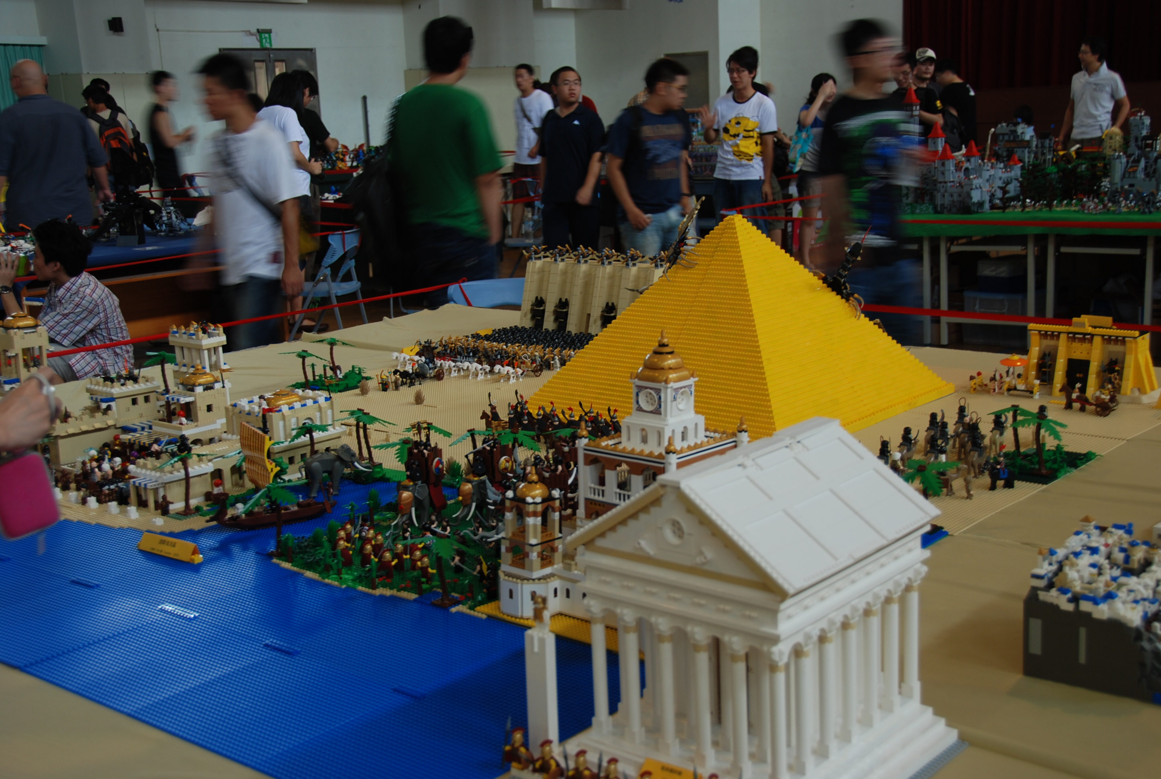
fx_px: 1503
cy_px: 390
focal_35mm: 46
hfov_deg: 42.2
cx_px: 580
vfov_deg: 29.1
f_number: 4
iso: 100
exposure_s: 1/10
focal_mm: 31
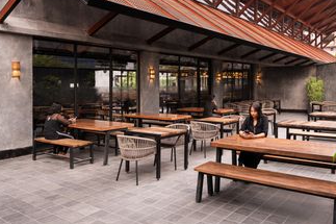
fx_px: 286
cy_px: 74
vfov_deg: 42.1
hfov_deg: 60.1
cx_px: 207
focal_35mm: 31
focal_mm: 22.5
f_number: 10
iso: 200
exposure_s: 1/2
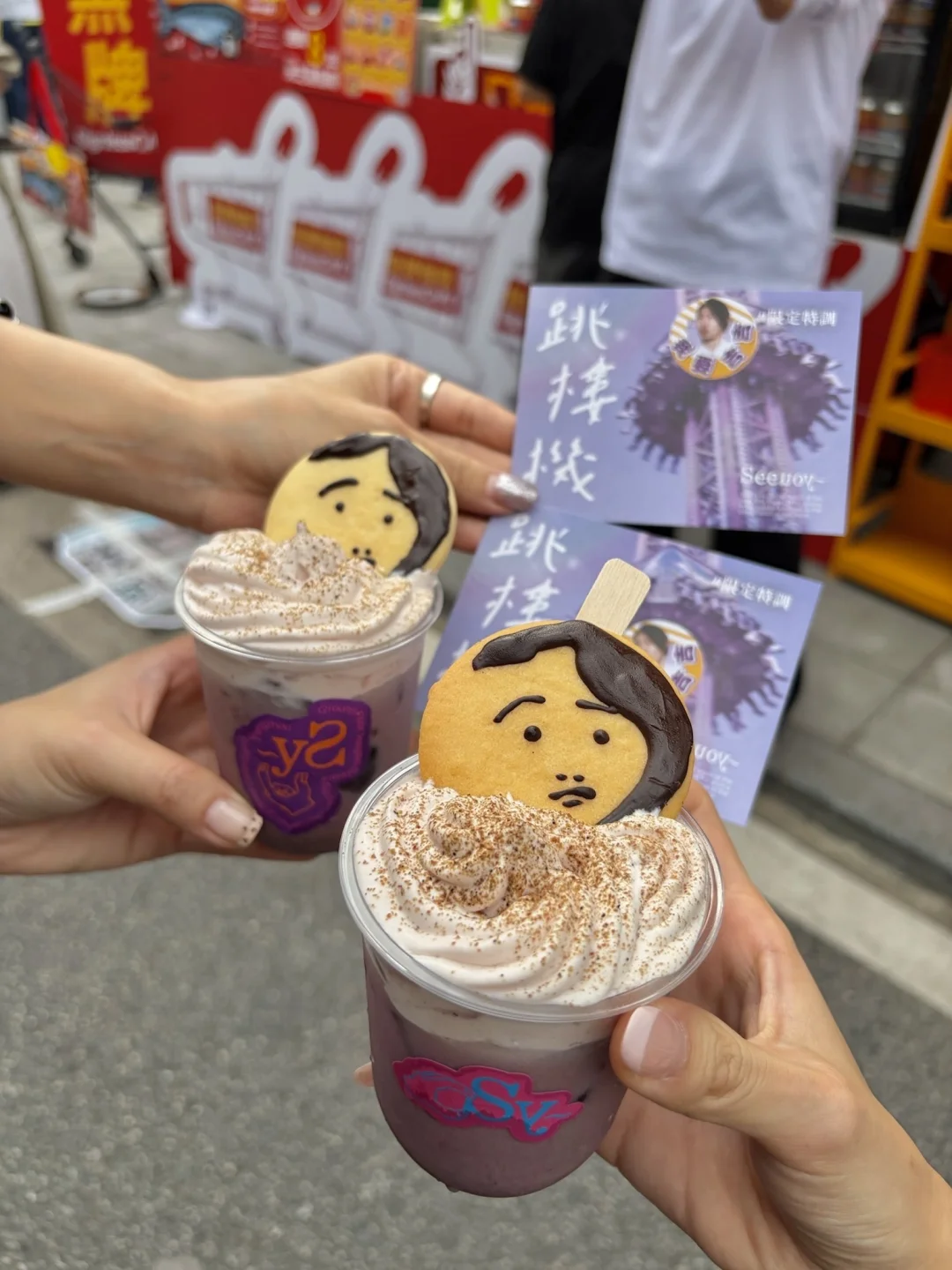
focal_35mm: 26
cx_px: 476
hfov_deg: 53.1
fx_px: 953
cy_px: 635
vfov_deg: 67.3
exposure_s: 1/1117
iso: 50
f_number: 1.6
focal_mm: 5.96
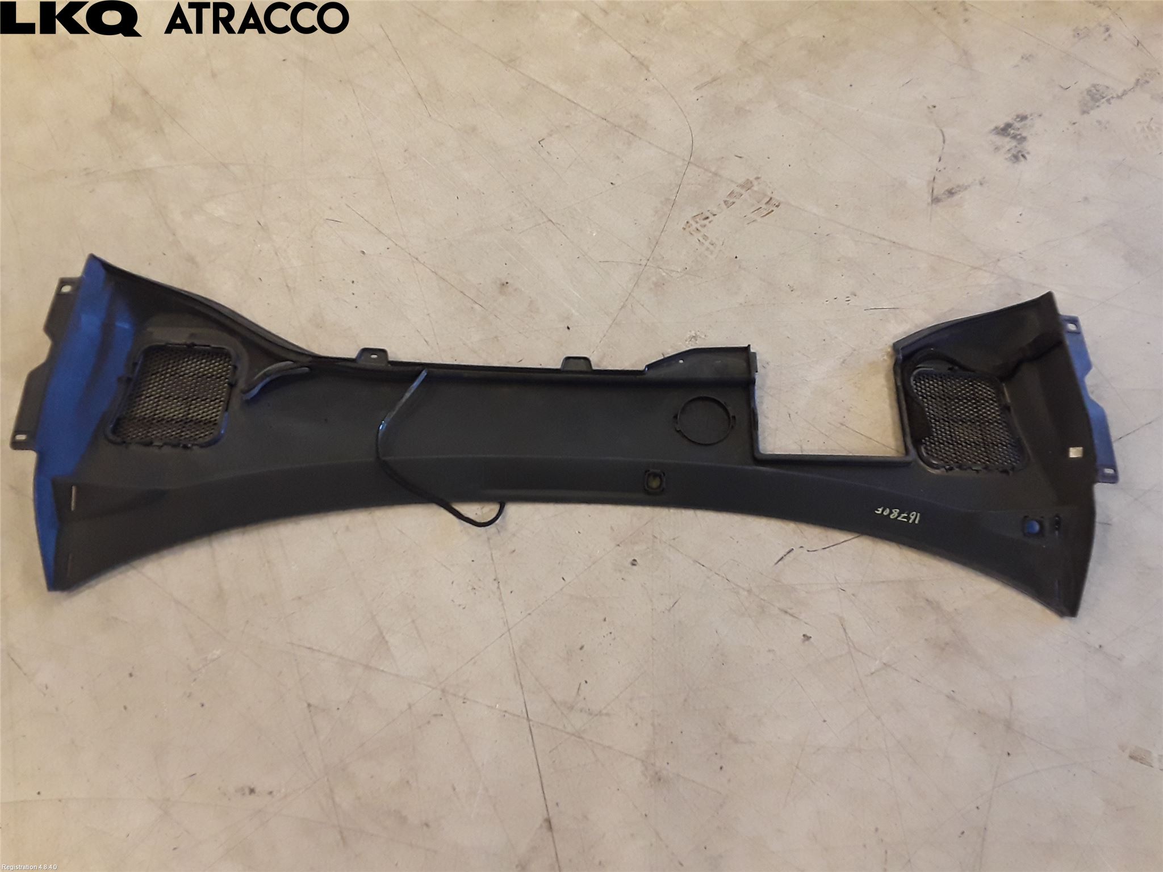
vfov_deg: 49.7
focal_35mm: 28
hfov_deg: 63.4
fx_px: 941
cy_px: 436
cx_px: 582
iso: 100
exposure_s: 1/50
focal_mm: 2.91
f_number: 1.9
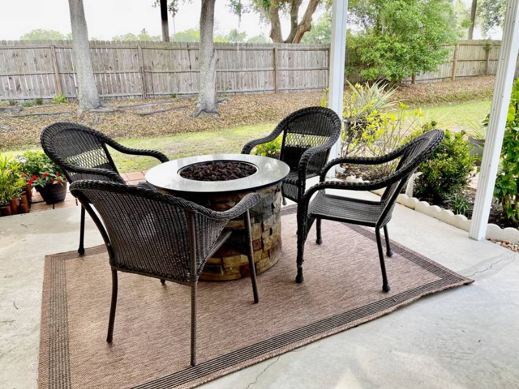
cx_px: 260
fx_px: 390
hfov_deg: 67.3
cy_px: 194
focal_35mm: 26
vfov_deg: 53.0
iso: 32
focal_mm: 5.1
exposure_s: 1/129
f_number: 1.6
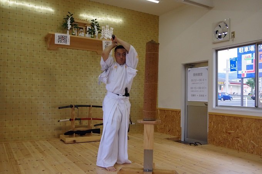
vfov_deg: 42.3
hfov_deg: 60.3
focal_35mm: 31
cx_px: 131
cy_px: 87
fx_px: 226
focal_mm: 21
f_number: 5
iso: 3200
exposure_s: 1/1000
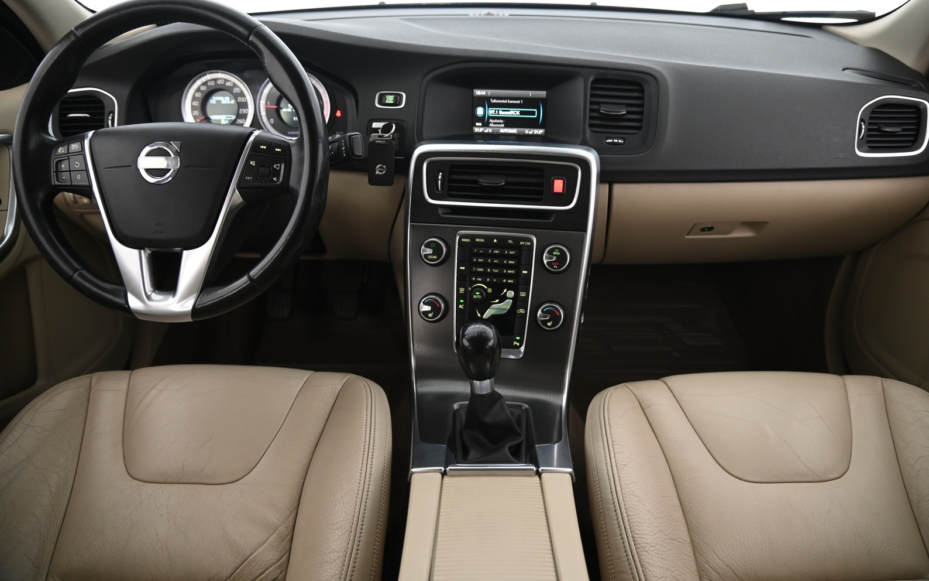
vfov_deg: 49.2
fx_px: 633
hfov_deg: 72.5
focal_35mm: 25
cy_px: 273
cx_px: 474
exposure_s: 1/20
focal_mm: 24
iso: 2000
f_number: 4
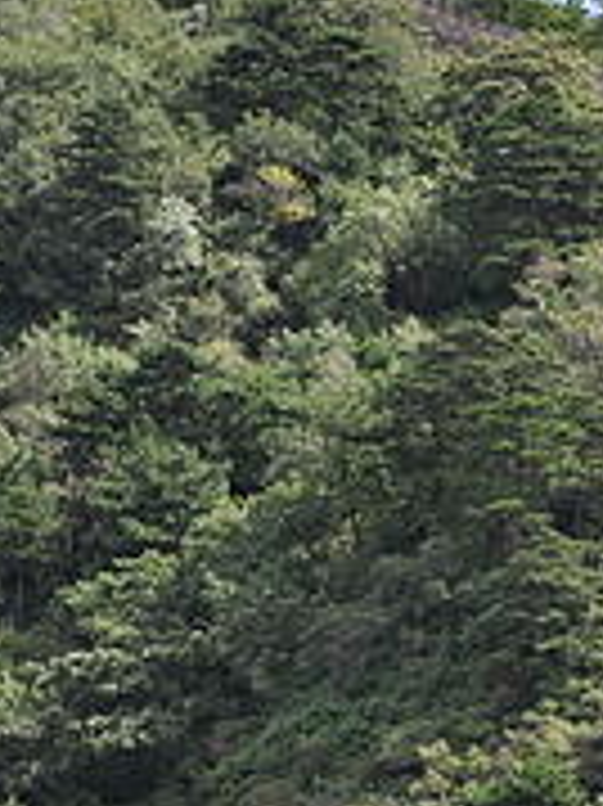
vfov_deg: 8.3
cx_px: 680
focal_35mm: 239
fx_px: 5568
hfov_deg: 6.2
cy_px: 538
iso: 200
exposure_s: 1/200
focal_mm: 55
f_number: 8
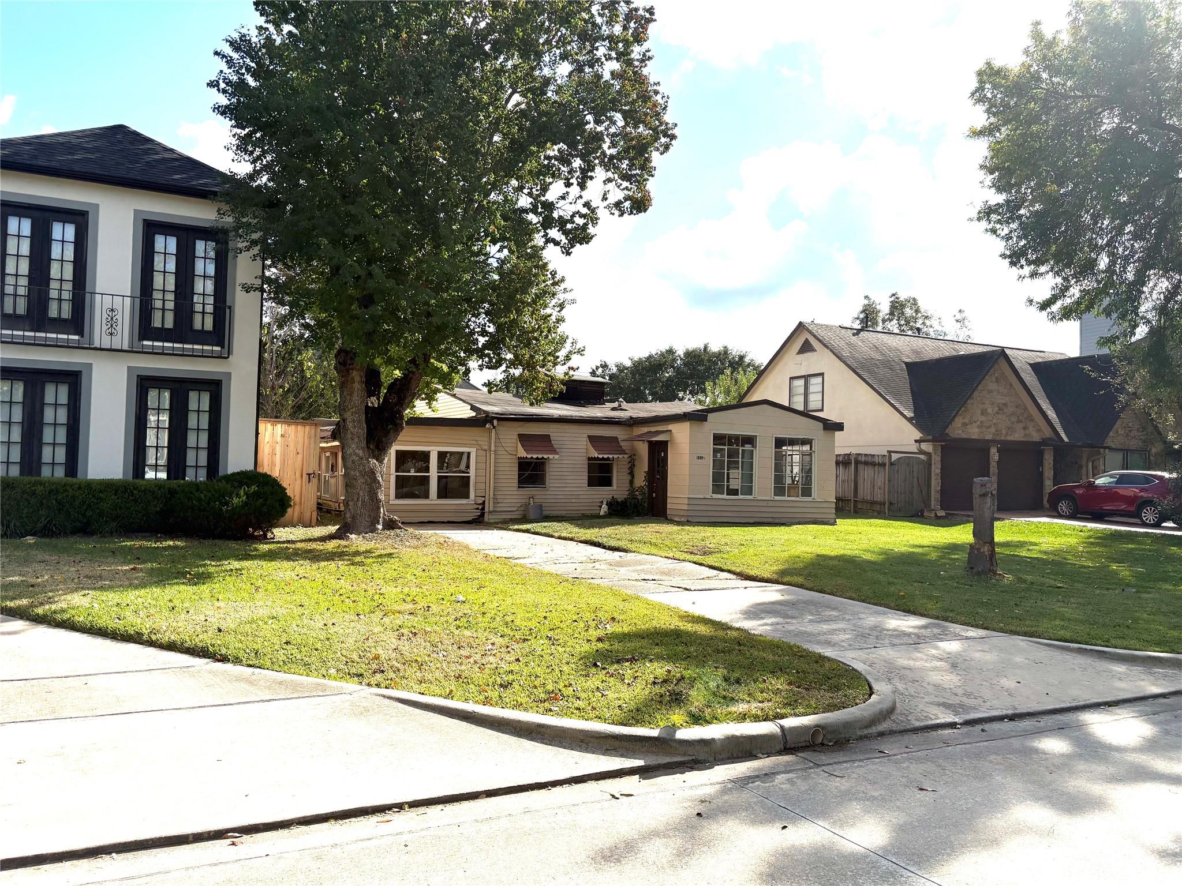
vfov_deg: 53.1
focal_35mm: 26
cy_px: 443
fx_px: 888
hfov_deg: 67.3
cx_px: 591
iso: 80
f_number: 1.6
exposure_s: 1/6993
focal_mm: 5.96
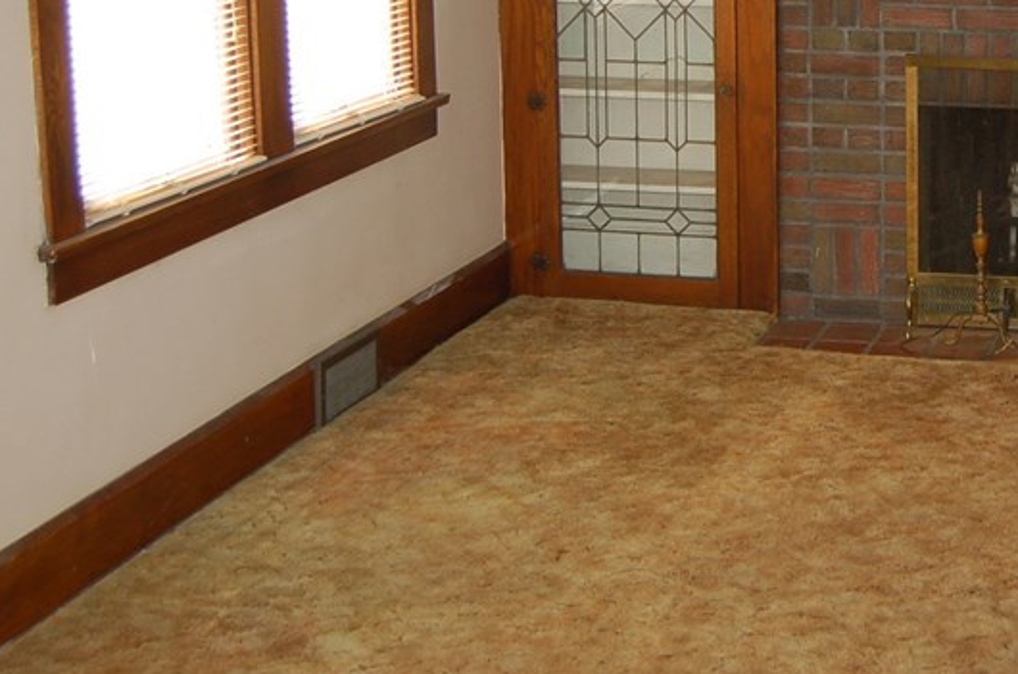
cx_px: 904
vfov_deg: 18.0
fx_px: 2088
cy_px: 65
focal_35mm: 74
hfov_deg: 26.5
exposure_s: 1/60
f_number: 4
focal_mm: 24
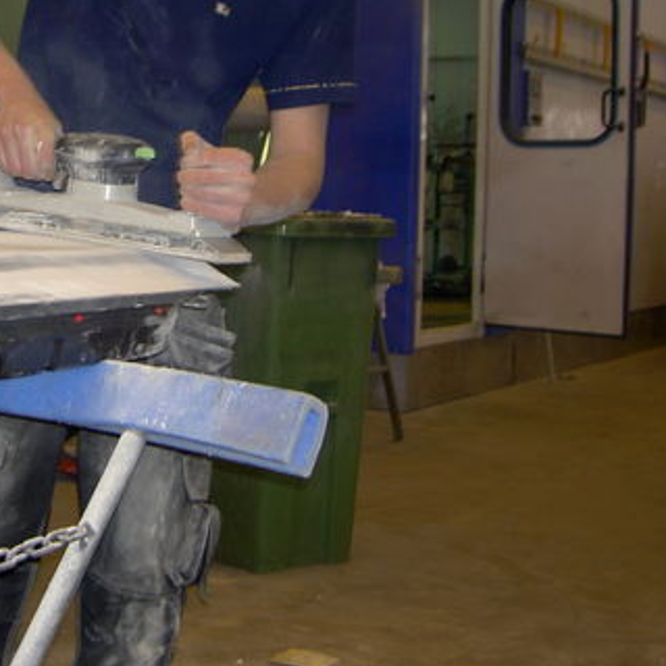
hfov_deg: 24.0
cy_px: 241
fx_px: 1502
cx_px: 21
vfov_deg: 24.9
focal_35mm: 69
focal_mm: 8
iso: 100
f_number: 2.8
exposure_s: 1/60
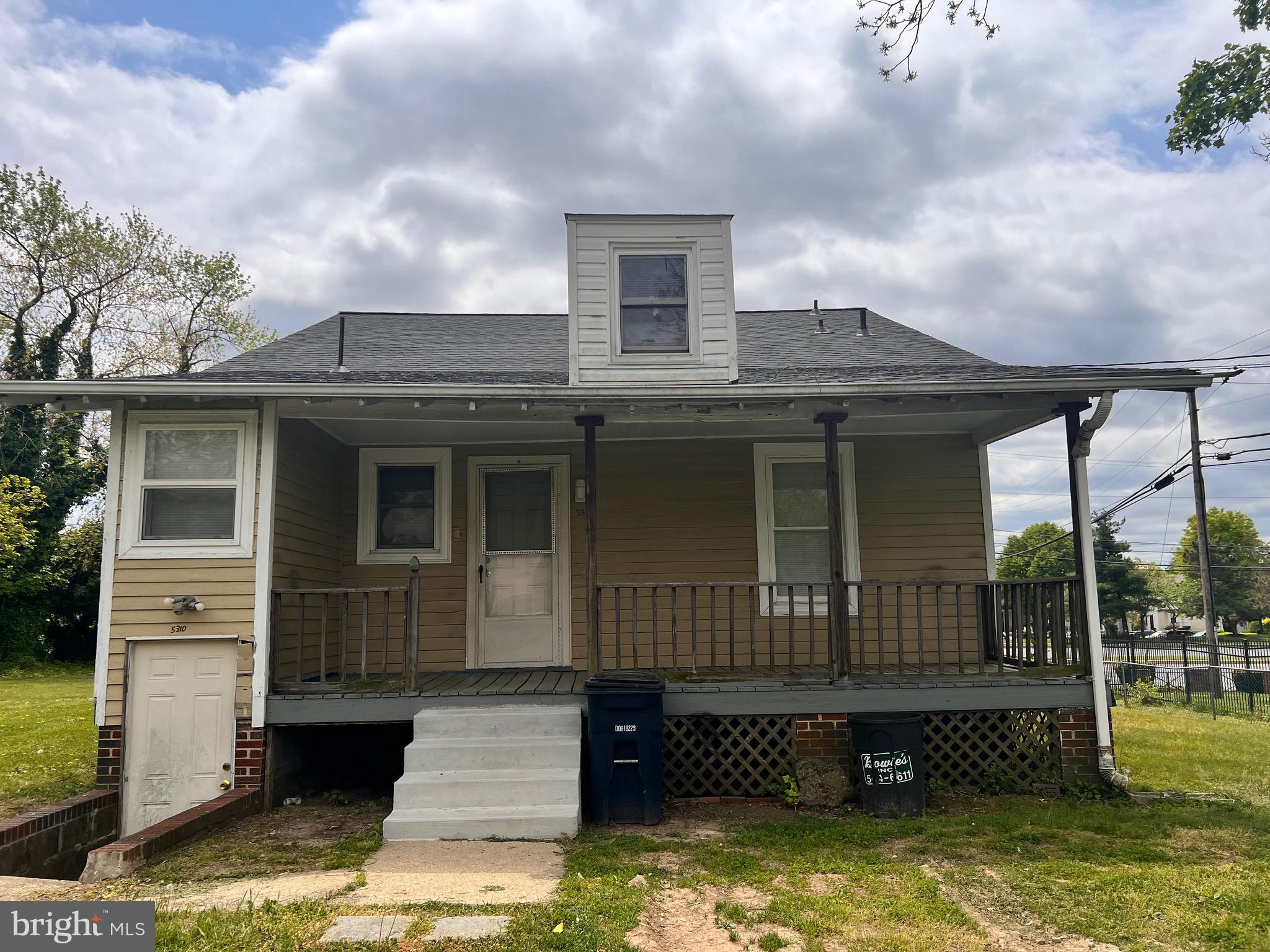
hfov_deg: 67.3
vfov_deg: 53.1
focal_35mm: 26
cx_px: 635
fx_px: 954
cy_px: 476
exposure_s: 1/9434
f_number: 1.5
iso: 50
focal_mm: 5.7
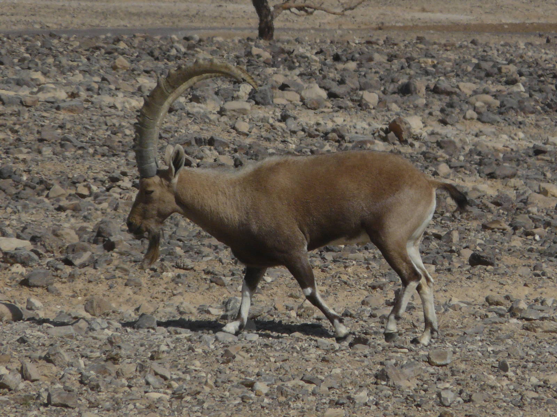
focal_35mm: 596
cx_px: 278
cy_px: 208
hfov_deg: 3.3
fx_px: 9590
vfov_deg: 2.5
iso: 100
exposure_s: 1/800
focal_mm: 61.4
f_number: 8
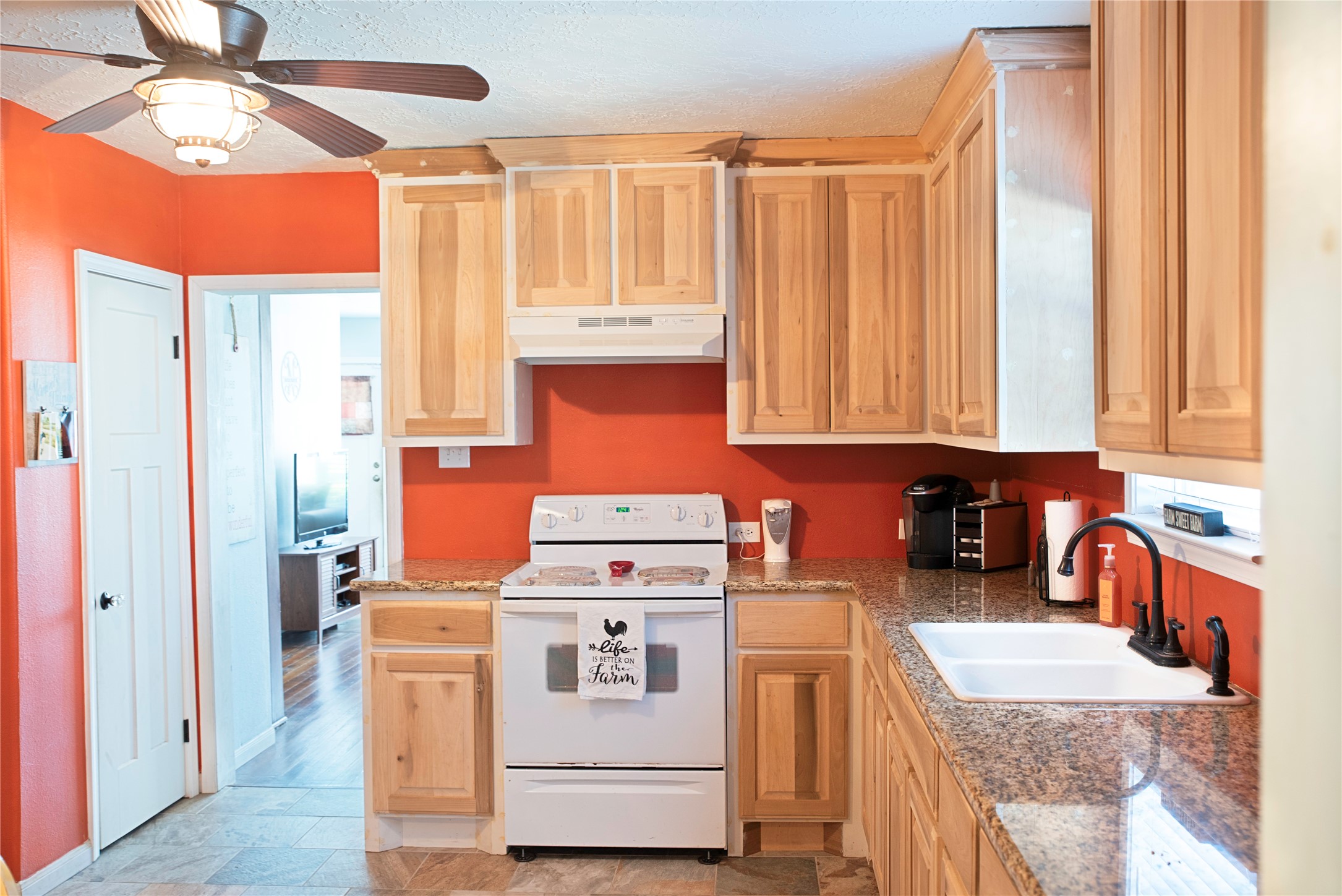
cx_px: 671
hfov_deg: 58.7
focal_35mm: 32
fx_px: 1193
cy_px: 448
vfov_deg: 41.1
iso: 1000
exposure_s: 1/13
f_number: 5
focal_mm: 32
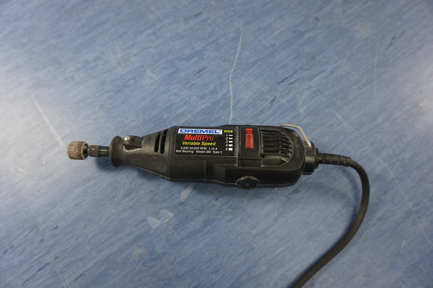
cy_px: 144
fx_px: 289
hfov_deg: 73.8
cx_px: 216
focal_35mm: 24
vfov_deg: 53.1
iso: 250
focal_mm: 16
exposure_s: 1/60
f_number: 4
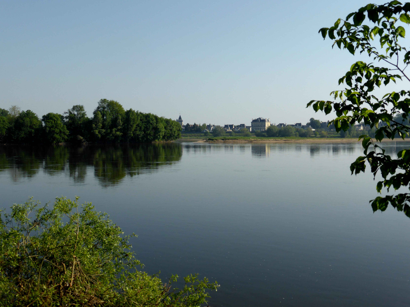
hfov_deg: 42.9
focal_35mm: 44
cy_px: 154
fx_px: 521
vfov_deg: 32.9
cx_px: 205
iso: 100
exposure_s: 1/1000
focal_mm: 7.9
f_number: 4.1
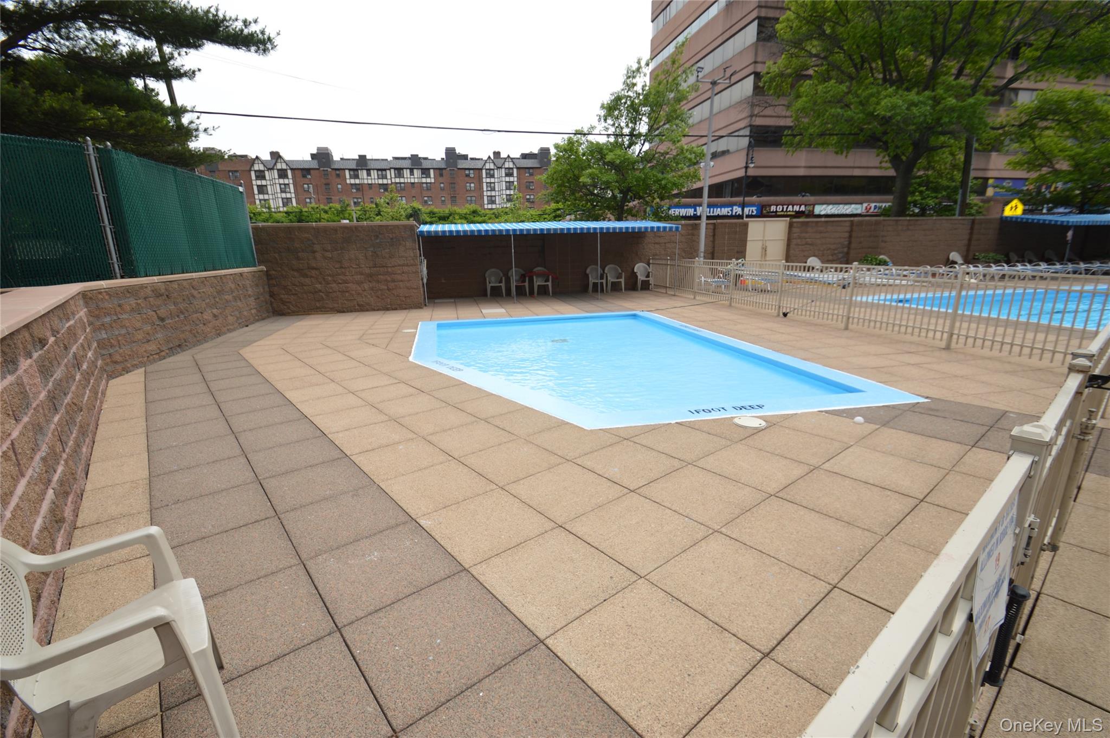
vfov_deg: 77.2
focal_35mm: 15
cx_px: 555
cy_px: 369
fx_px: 462
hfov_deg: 100.4
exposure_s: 1/200
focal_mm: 10
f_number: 8
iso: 100
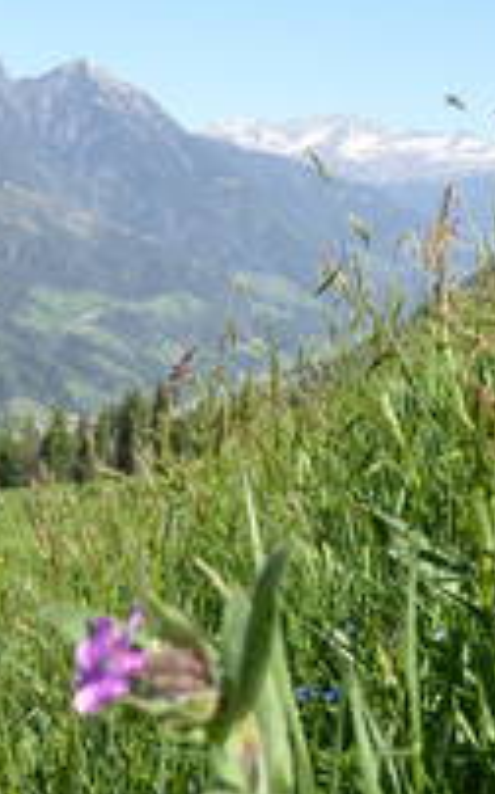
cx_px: 192
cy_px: 358
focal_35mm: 61
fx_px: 1319
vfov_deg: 33.5
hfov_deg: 21.2
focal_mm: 5
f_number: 3.5
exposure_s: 1/640
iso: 100
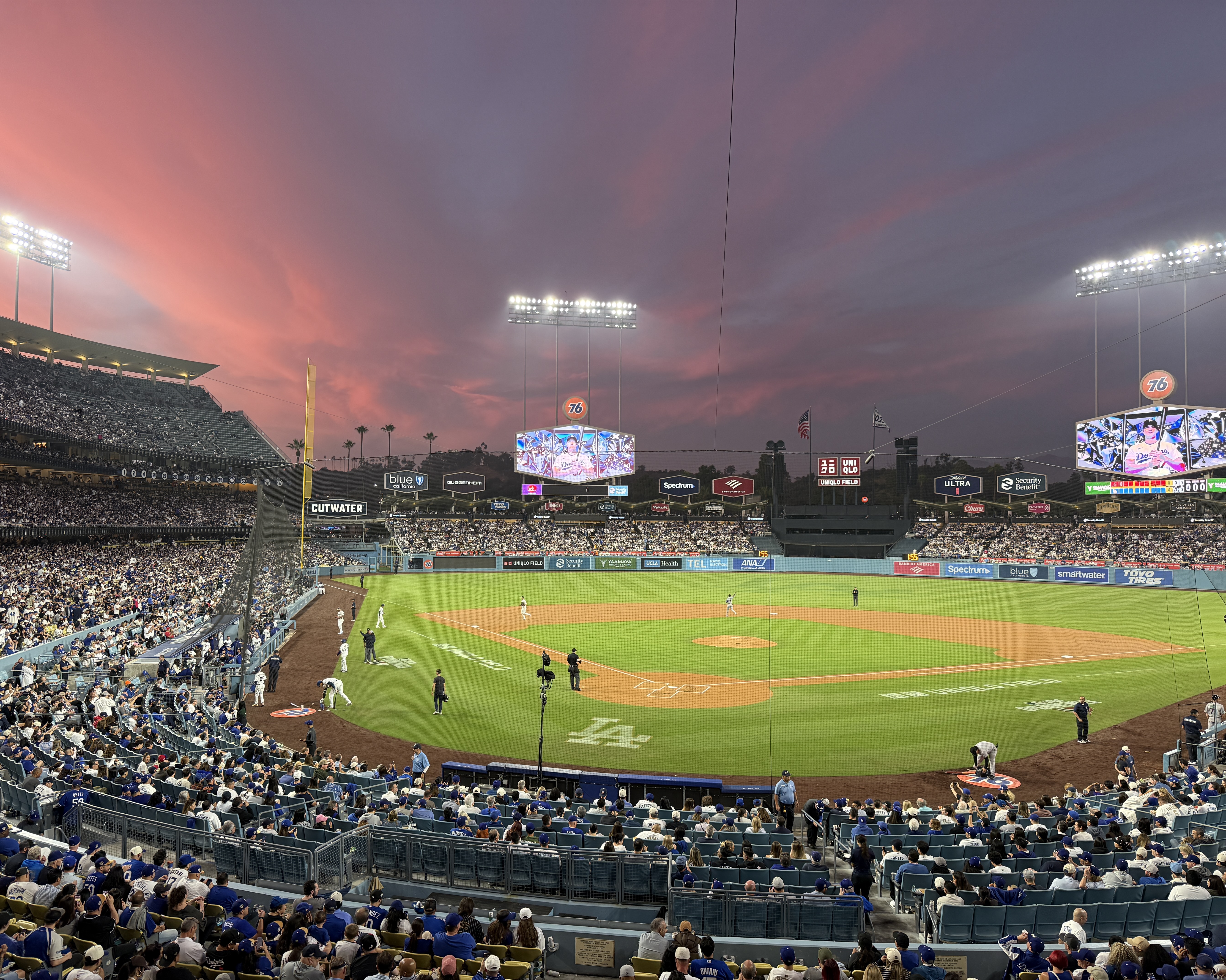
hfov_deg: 68.0
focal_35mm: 25
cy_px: 490
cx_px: 573
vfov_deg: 56.8
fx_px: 907
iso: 160
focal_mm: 6.76
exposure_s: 1/238
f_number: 1.78
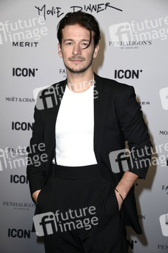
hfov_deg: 19.4
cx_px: 84
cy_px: 126
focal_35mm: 70
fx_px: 491
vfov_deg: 28.9
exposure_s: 1/250
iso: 1000
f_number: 5.6
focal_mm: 70
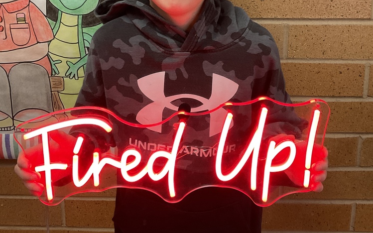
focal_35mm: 42
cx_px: 184
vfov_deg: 29.1
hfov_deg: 47.2
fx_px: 427
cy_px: 18
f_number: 1.8
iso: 125
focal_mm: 3
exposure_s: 1/60
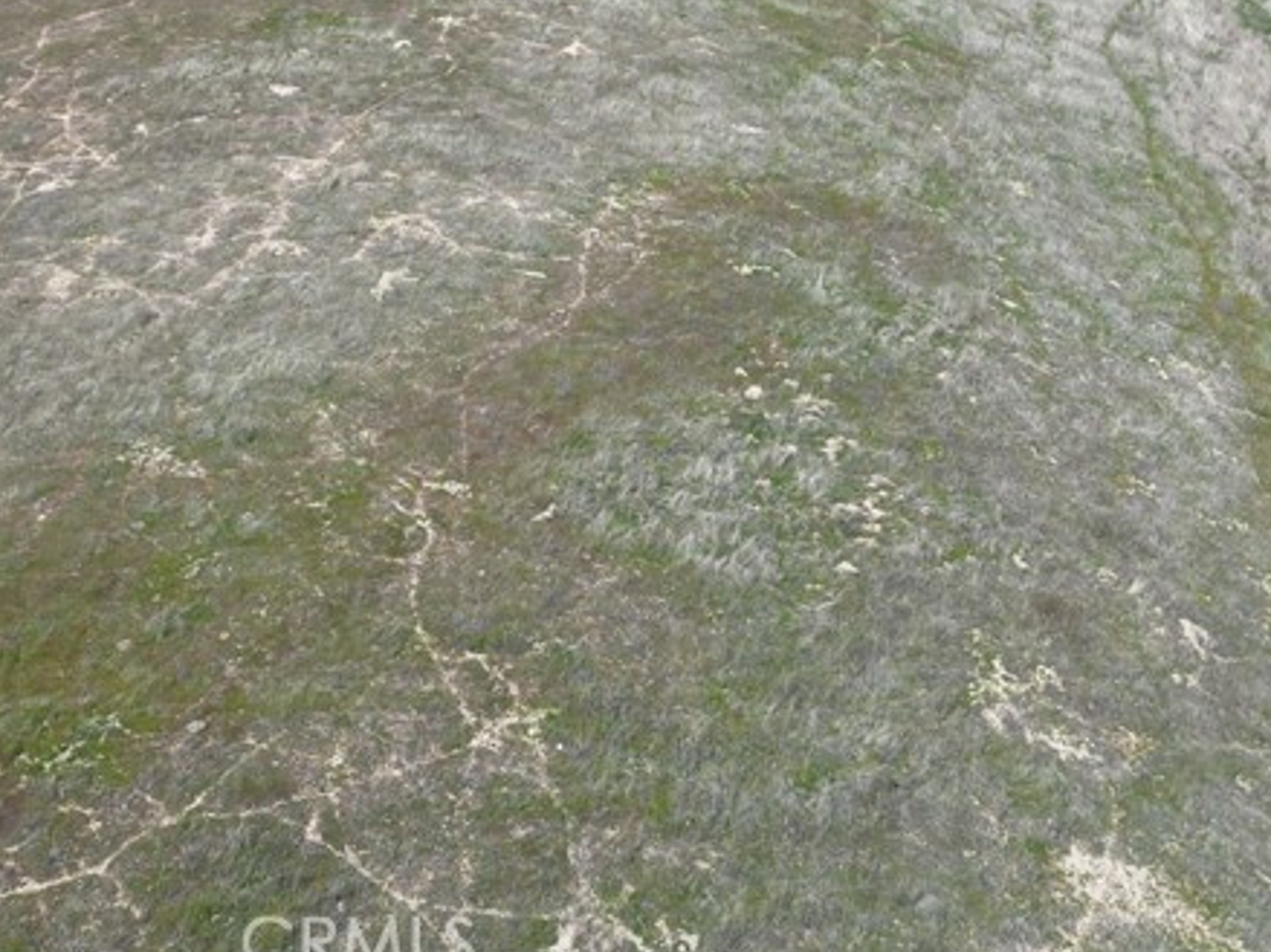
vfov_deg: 24.2
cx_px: 594
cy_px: -127
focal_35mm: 56
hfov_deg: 34.3
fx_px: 2056
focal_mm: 6.72
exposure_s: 1/2500
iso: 100
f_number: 1.7
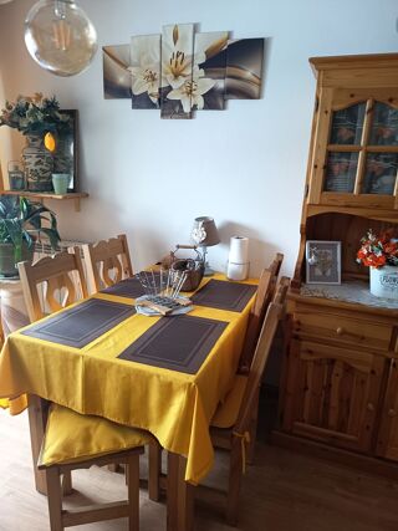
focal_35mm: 24
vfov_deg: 71.6
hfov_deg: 56.8
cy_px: 266
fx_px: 368
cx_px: 199
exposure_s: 1/25
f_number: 1.7
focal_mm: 5.27
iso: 595
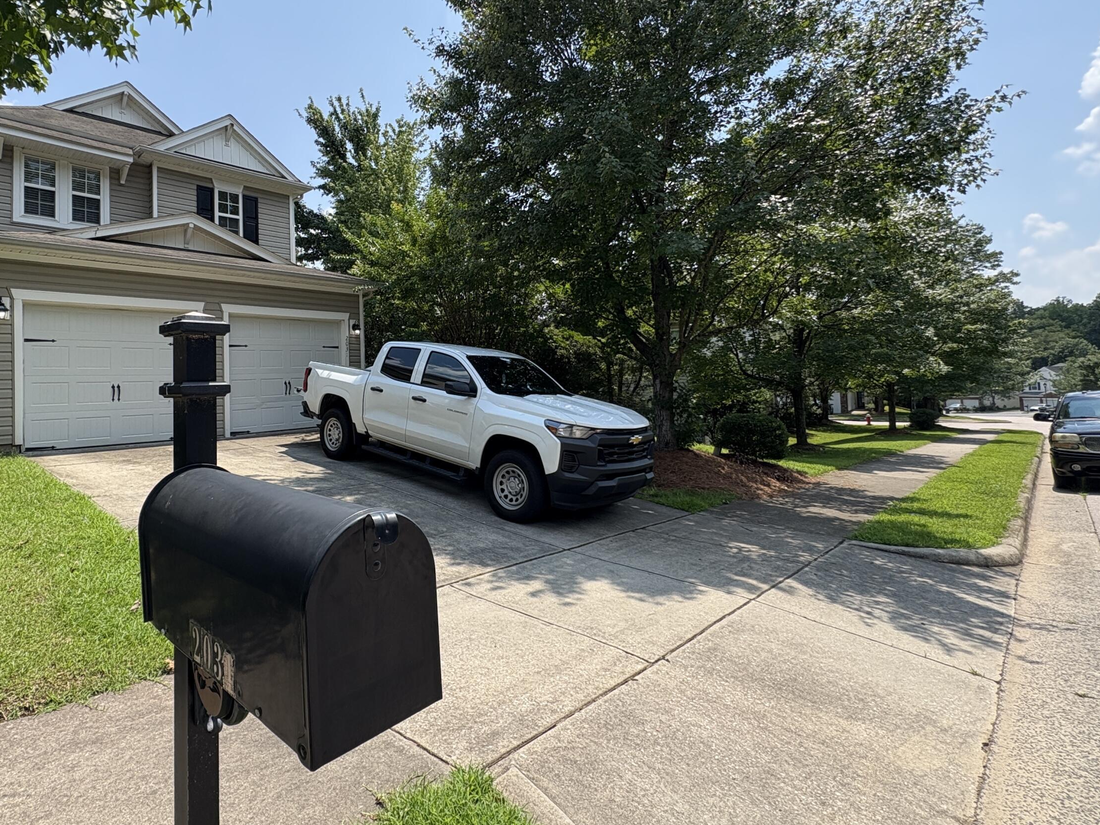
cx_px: 443
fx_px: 604
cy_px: 352
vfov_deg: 68.3
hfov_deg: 83.7
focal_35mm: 19
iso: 64
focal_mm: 2.22
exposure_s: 1/956
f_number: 2.2
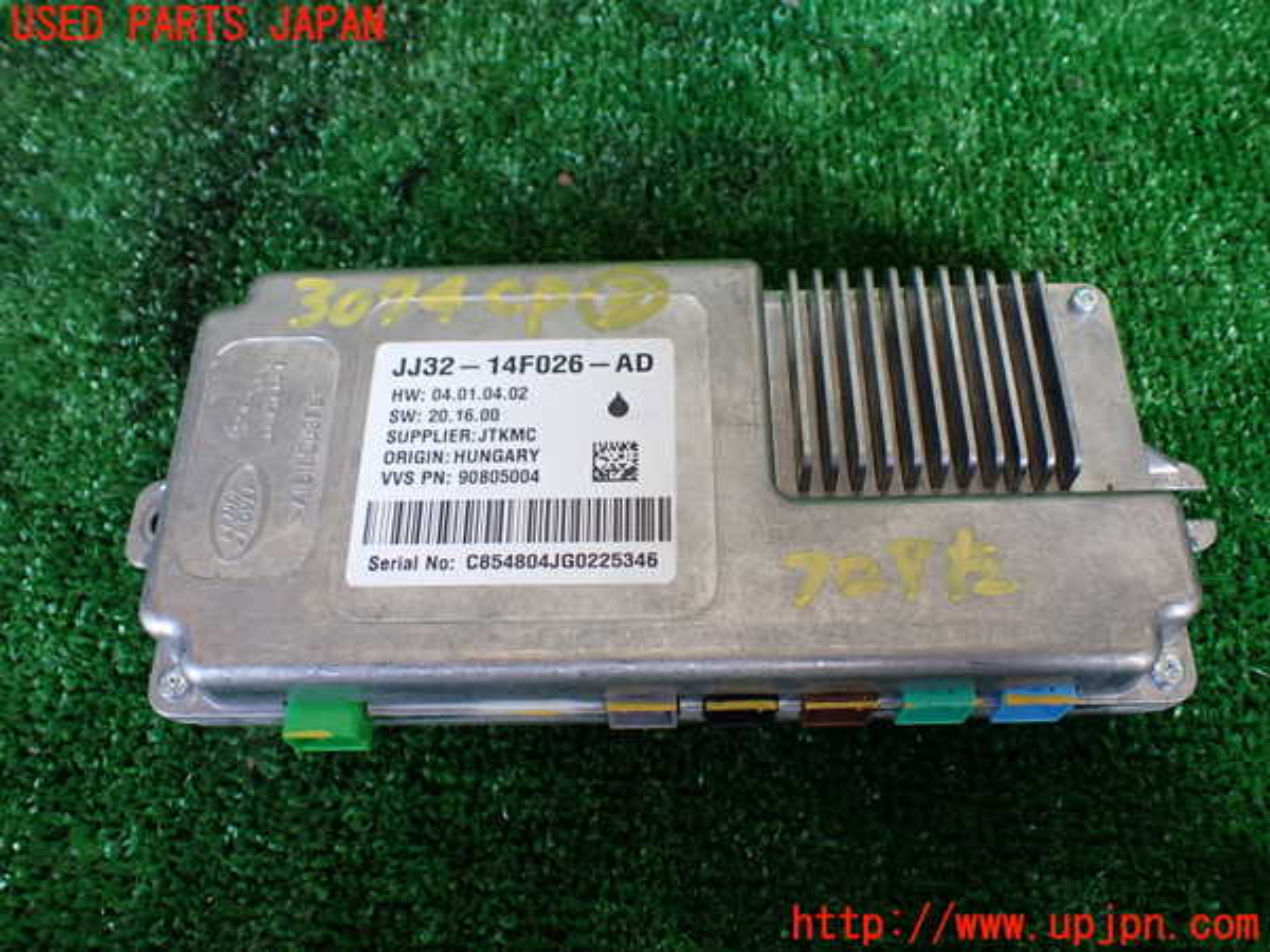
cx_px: 635
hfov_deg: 60.0
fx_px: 1101
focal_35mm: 30
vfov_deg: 46.8
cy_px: 476
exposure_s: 1/125
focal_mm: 5.4
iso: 250
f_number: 2.3
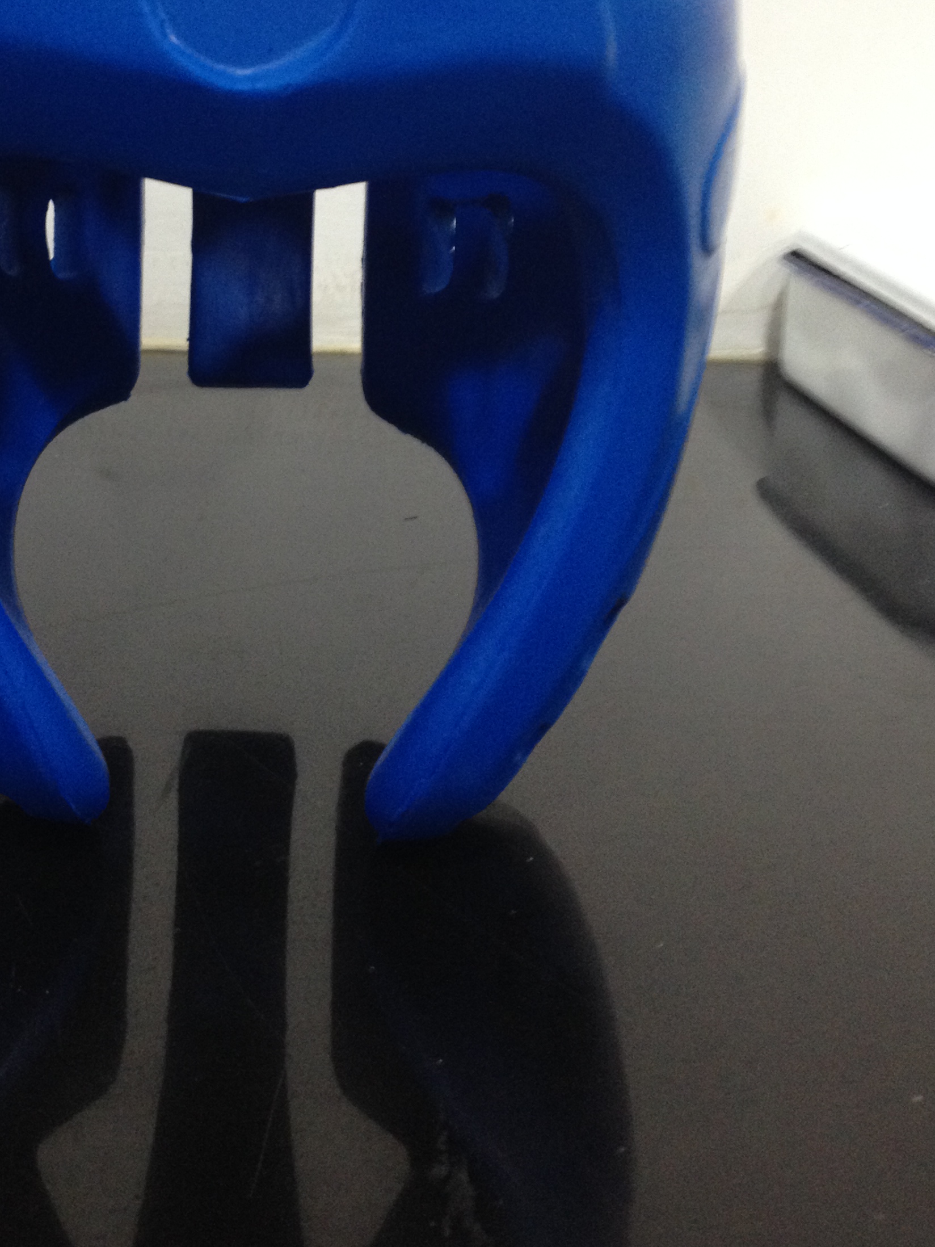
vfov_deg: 36.2
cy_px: 358
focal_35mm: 52
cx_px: 286
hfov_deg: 27.8
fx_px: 1873
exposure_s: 1/20
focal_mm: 4.28
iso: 200
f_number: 2.4
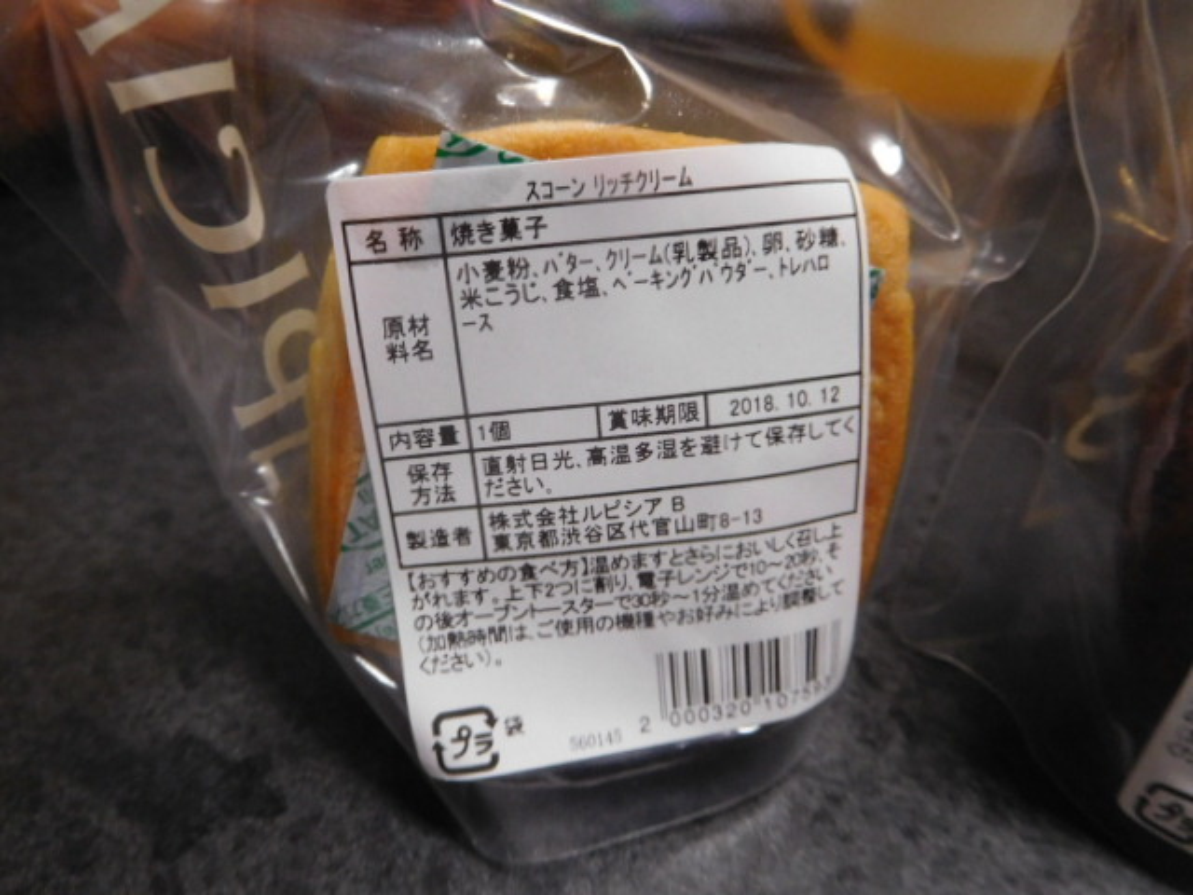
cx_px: 596
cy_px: 448
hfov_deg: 69.4
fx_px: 862
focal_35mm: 25
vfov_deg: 54.9
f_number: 3.4
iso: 360
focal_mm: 4.5
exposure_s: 1/30
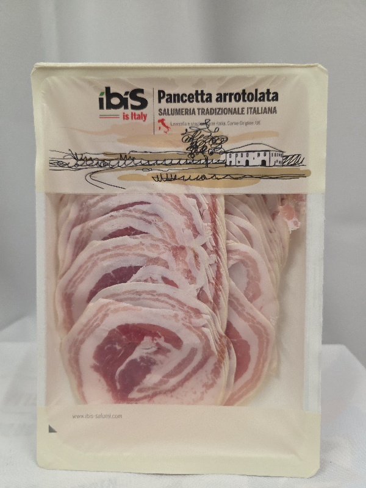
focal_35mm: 23
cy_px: 244
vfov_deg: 73.9
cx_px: 183
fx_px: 324
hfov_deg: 58.9
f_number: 1.7
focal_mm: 6.3
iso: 400
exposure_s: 1/101
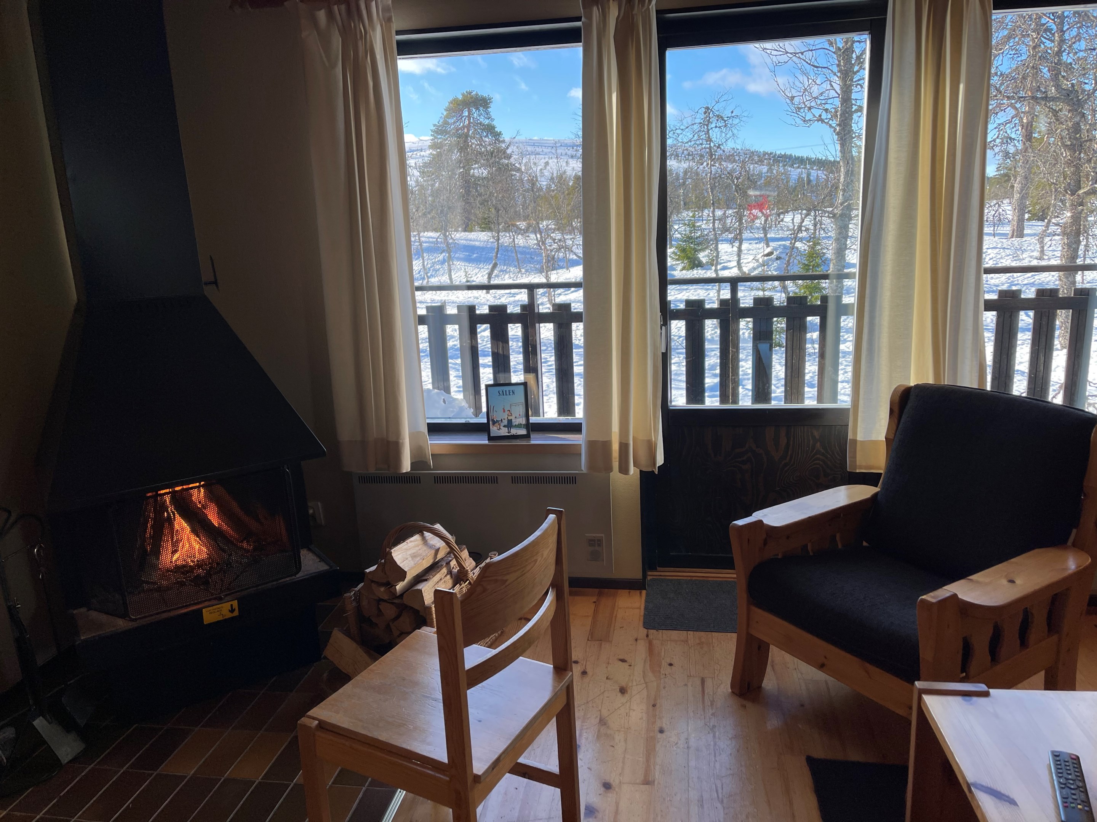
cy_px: 411
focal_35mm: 26
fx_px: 824
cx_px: 548
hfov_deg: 67.3
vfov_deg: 53.1
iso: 32
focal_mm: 5.1
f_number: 1.6
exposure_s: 1/345
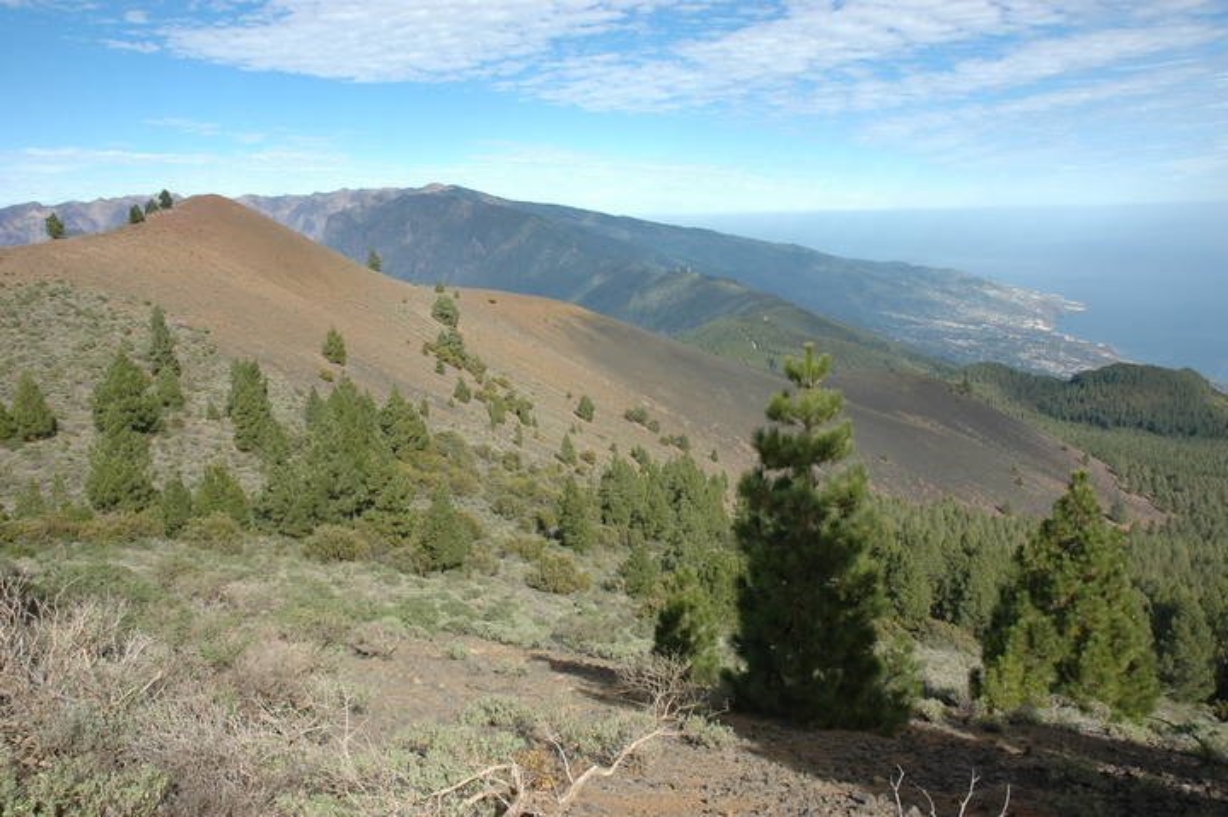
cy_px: 408
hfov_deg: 67.4
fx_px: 920
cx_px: 614
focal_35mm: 27
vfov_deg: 47.9
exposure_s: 1/320
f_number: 9
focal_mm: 18
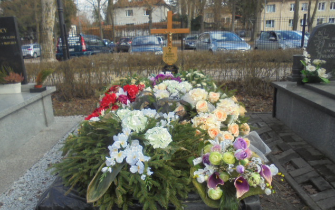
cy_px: 123
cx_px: 167
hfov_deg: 61.2
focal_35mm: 31
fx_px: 283
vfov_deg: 40.5
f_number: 3.7
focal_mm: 5.3
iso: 100
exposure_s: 1/250
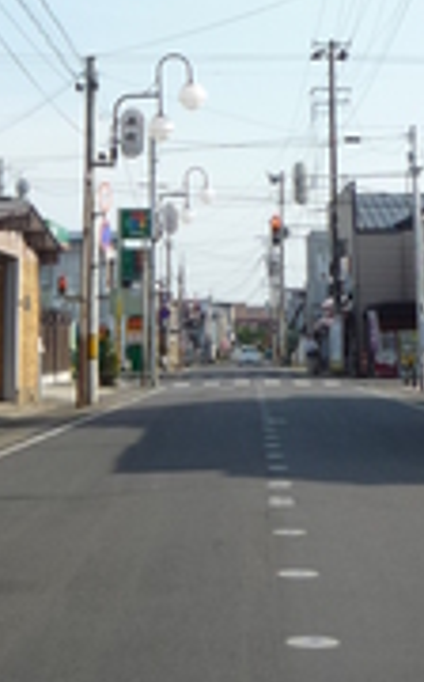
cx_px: 197
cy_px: -15
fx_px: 1577
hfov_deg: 15.3
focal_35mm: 85
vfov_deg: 23.3
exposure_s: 1/400
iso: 100
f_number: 5
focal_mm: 5.2
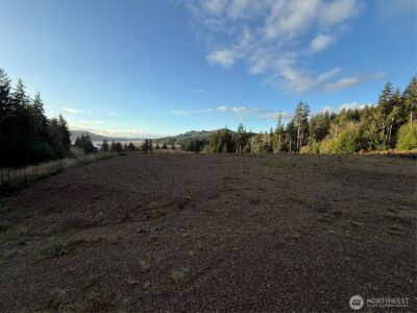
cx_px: 208
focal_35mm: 14
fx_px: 169
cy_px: 156
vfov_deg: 85.7
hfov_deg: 102.1
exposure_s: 1/799
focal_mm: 2.22
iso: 50
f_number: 2.2
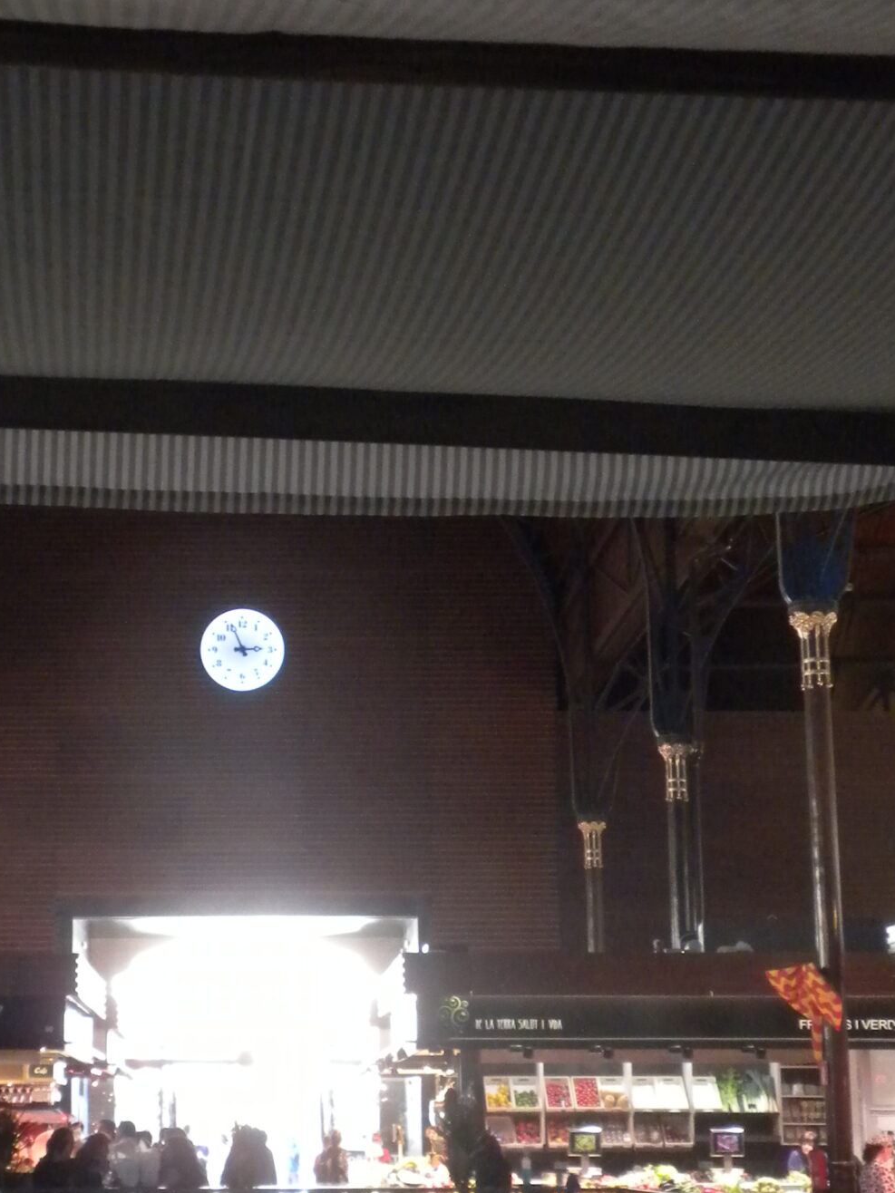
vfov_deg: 27.0
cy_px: 710
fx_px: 2482
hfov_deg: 20.3
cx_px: 221
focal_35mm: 72
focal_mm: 6.6
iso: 400
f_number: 3.5
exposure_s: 1/57.2
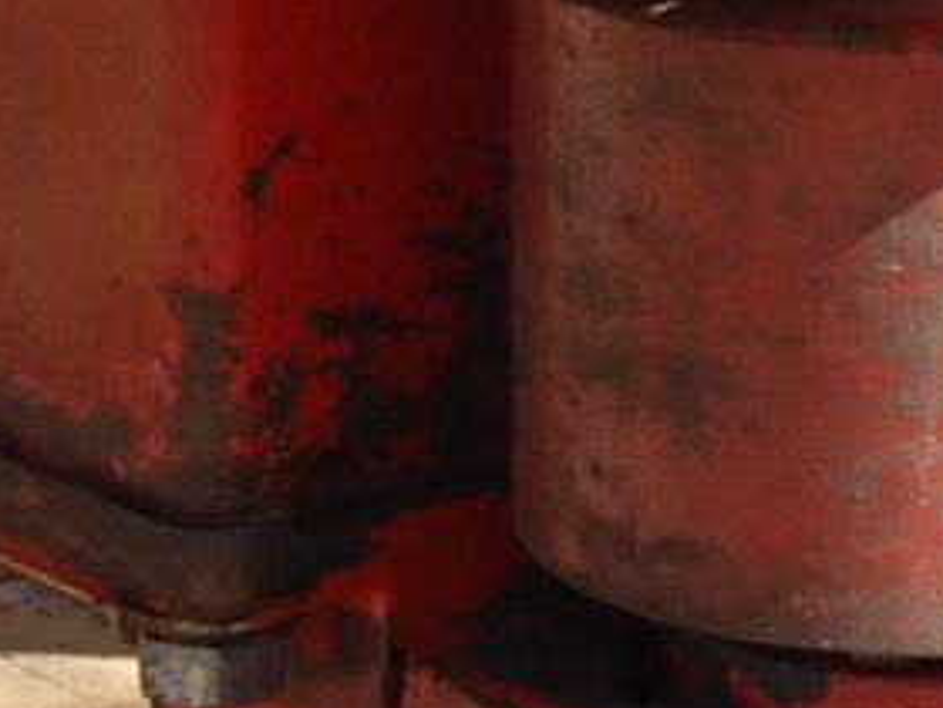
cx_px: 1260
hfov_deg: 7.9
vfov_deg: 5.9
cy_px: -489
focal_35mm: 246
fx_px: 6701
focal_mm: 7.73
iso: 100
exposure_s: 1/250
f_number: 4.8
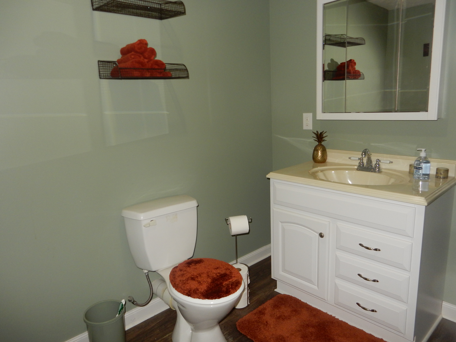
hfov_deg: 69.4
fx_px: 329
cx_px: 228
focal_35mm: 25
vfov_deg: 54.9
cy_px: 171
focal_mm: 4.5
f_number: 3.7
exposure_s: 1/60
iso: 200
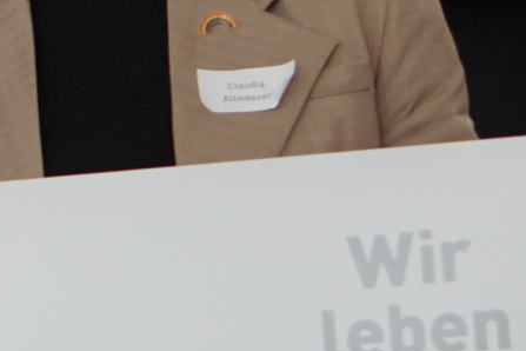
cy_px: 156
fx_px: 6282
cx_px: -819
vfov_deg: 3.2
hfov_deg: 4.7
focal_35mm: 430
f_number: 1.8
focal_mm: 50
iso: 250
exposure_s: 1/800
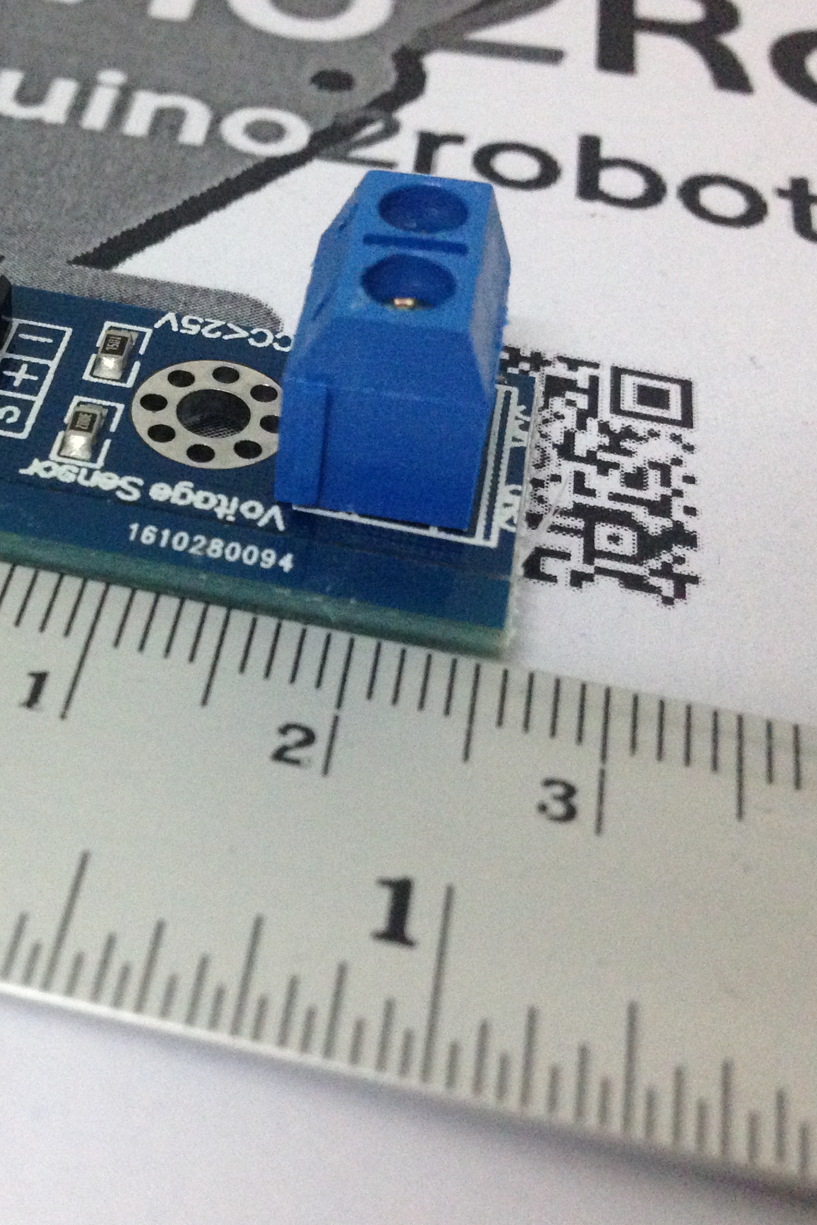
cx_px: 112
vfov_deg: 39.6
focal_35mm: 50
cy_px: 575
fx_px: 1702
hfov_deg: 26.3
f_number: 2.4
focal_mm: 4.12
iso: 400
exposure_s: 1/20
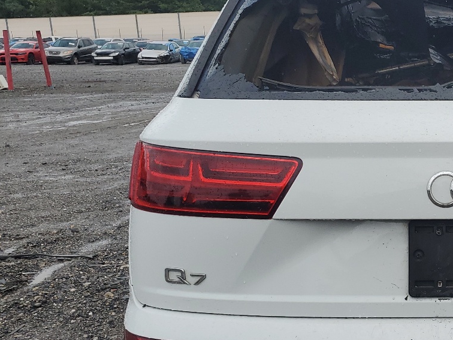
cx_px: 478
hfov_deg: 31.6
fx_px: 720
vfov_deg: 26.6
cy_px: 181
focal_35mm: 55
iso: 50
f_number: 1.5
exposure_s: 1/3333
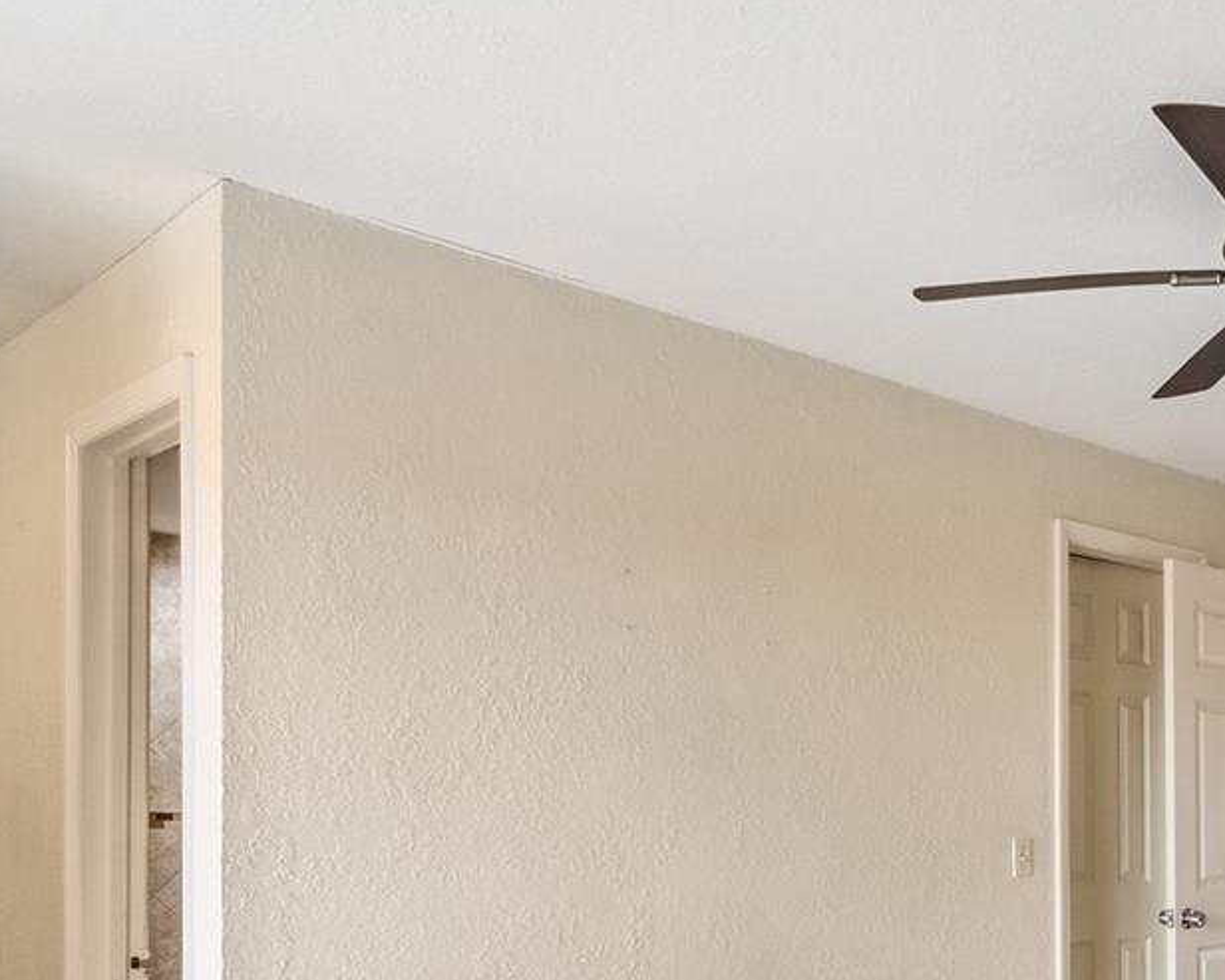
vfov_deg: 36.6
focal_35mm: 39
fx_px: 1414
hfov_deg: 43.0
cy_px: 817
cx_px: 1098
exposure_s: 1/3
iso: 800
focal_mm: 16
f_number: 9
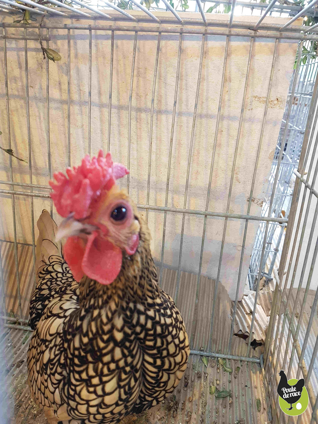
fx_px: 318
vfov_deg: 67.3
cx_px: 159
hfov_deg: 53.1
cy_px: 212
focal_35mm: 26
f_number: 1.7
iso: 160
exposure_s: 1/50
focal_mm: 4.2
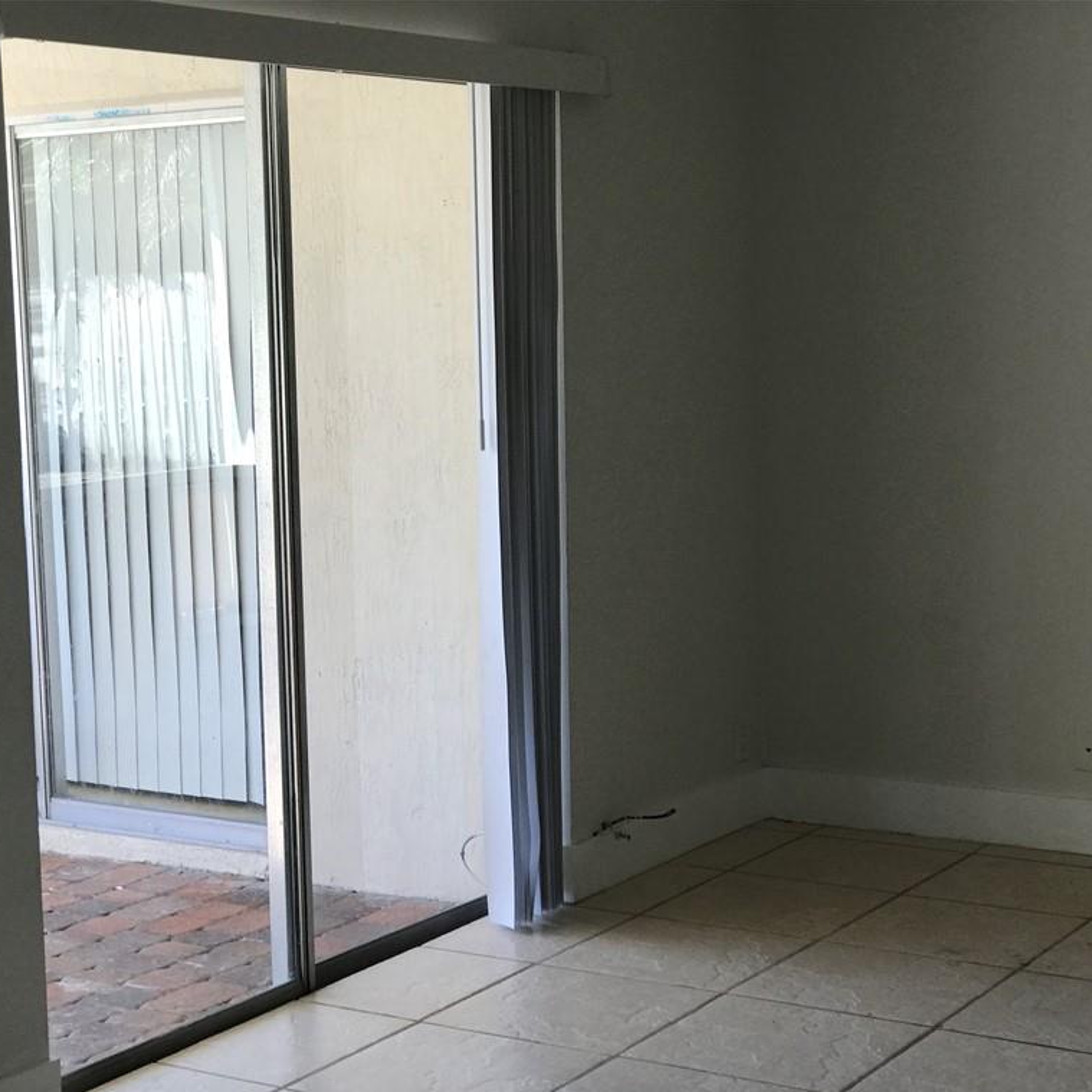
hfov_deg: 25.3
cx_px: 416
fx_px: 2427
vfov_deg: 25.4
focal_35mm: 68
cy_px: 551
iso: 40
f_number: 2.8
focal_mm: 6.6
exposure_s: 1/90
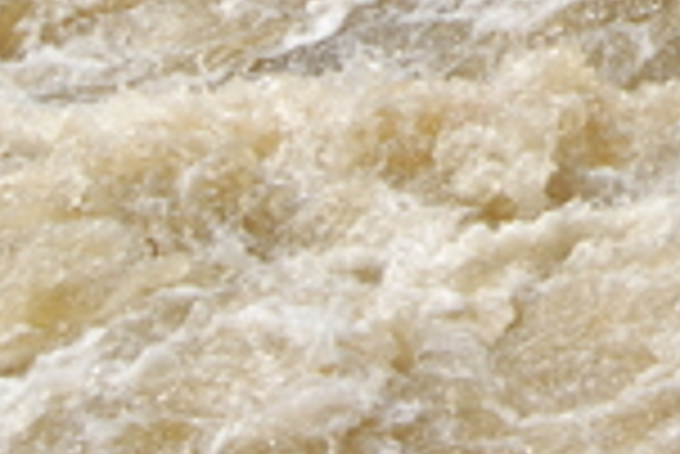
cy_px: -708
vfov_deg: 10.3
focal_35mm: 111
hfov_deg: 16.4
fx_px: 2099
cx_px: 1081
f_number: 7.1
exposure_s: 1/800
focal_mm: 14
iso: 160
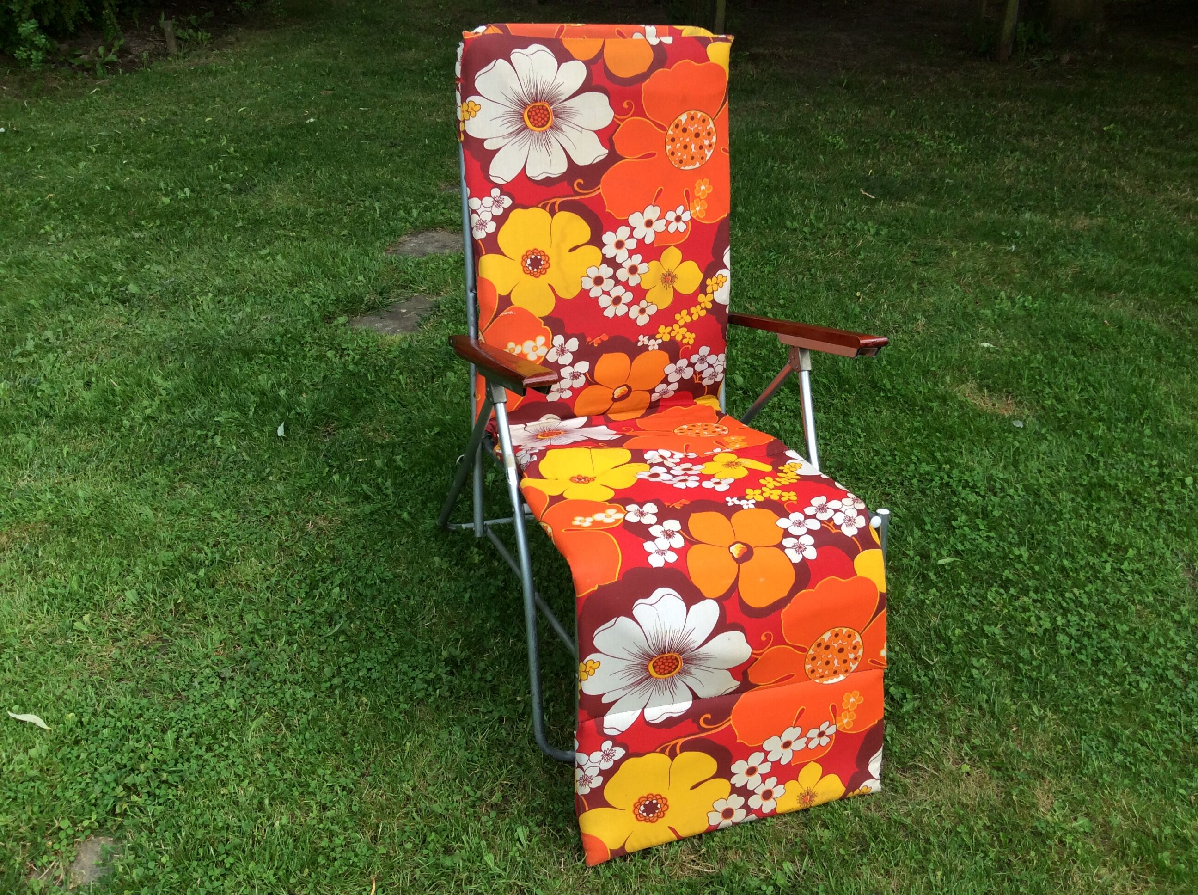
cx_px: 599
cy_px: 448
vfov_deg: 44.1
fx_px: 1106
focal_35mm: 32
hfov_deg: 56.9
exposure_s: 1/268
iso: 32
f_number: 2.4
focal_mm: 3.3
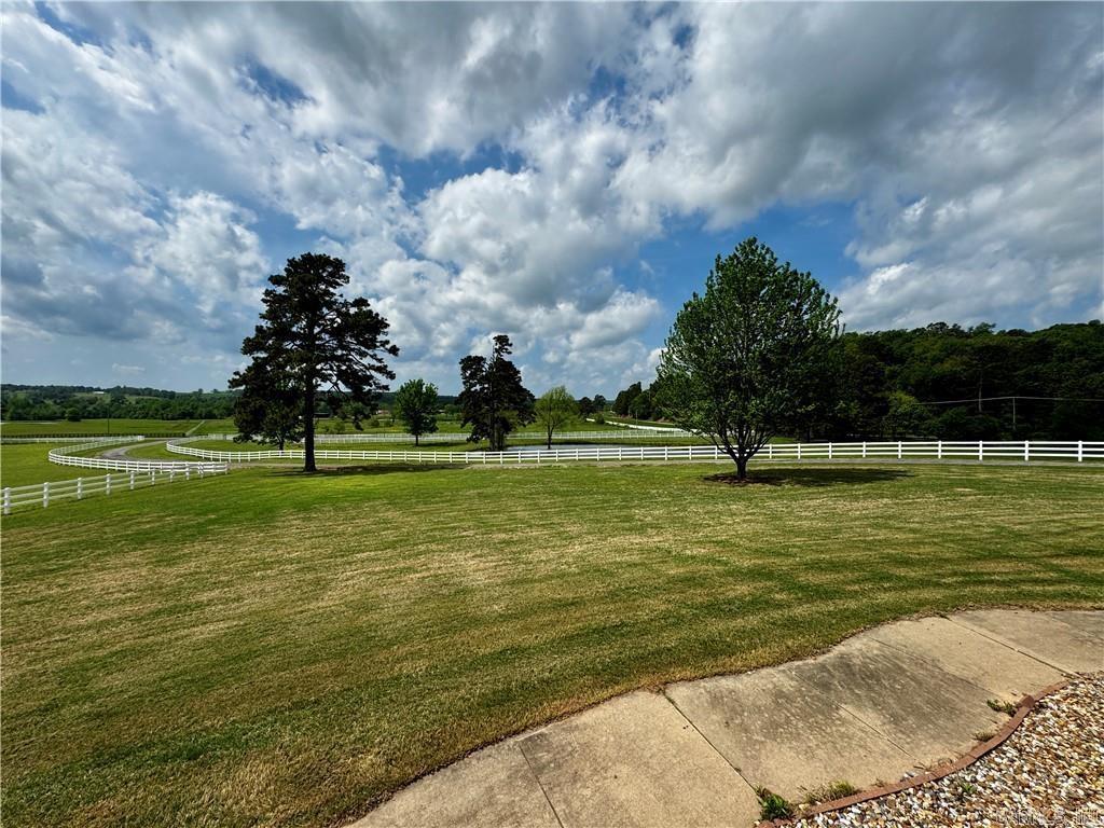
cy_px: 414
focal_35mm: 14
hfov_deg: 102.1
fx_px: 446
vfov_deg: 85.7
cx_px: 552
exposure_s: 1/2985
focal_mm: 2.22
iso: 50
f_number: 2.2
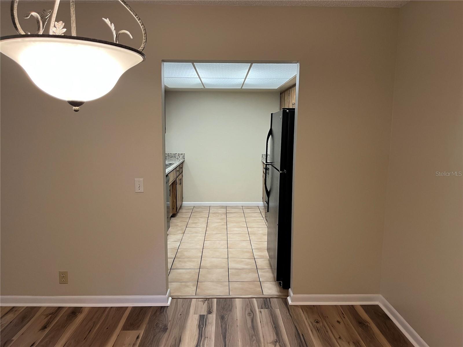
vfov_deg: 53.1
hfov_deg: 67.3
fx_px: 348
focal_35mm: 26
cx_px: 232
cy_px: 174
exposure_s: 1/60
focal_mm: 5.1
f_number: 1.6
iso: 125
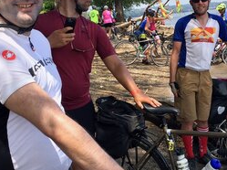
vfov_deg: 20.9
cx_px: 174
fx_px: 458
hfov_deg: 27.4
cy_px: 119
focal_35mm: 70
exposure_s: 1/1520
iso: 32
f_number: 2.2
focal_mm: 4.15
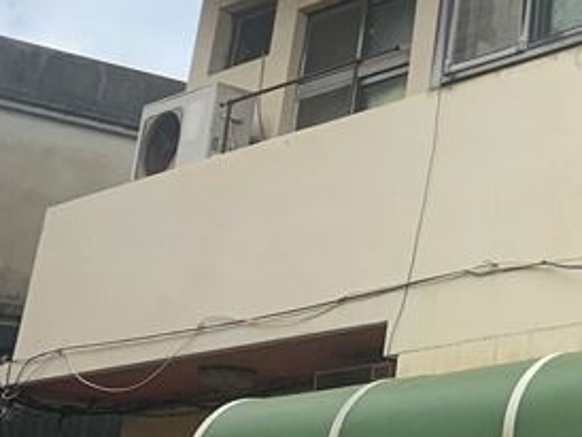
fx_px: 1531
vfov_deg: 15.6
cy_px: -104
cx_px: 690
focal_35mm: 91
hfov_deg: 20.2
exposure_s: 1/2257
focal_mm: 4.25
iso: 25
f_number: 1.8
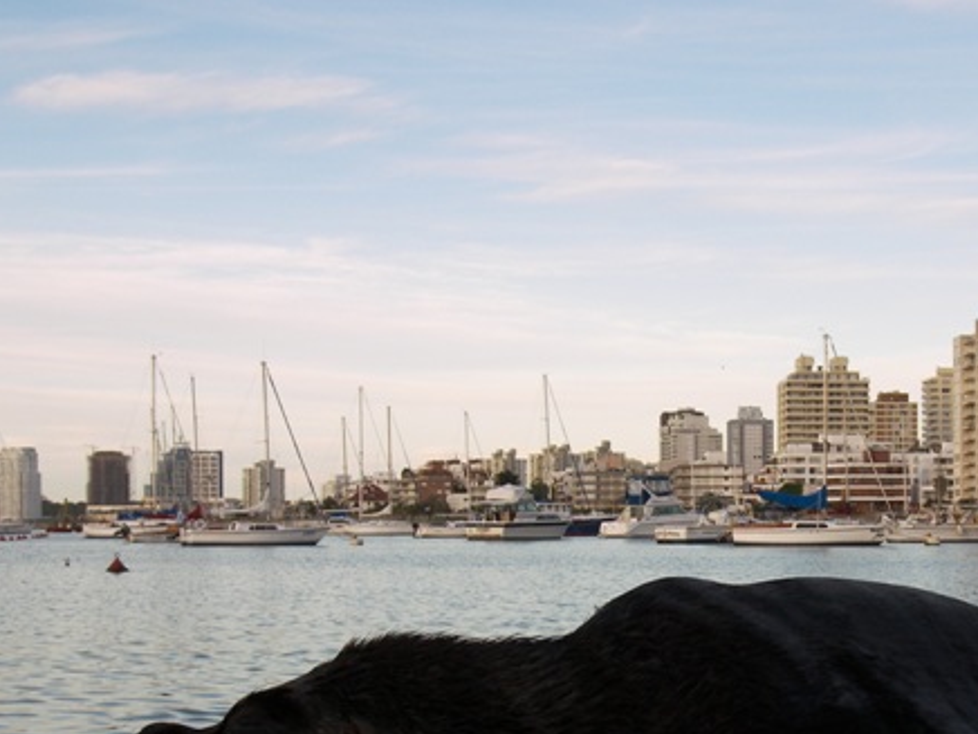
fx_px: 1865
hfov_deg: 29.0
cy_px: 536
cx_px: 716
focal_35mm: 66
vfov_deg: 22.1
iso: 50
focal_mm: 9.4
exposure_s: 1/160
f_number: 3.6
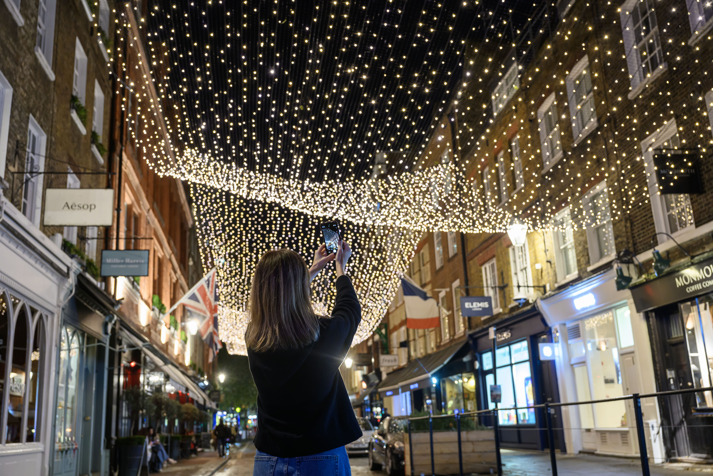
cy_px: 238
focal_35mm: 34
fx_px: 673
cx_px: 356
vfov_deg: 38.9
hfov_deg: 55.8
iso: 1000
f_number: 4
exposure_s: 1/15
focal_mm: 34
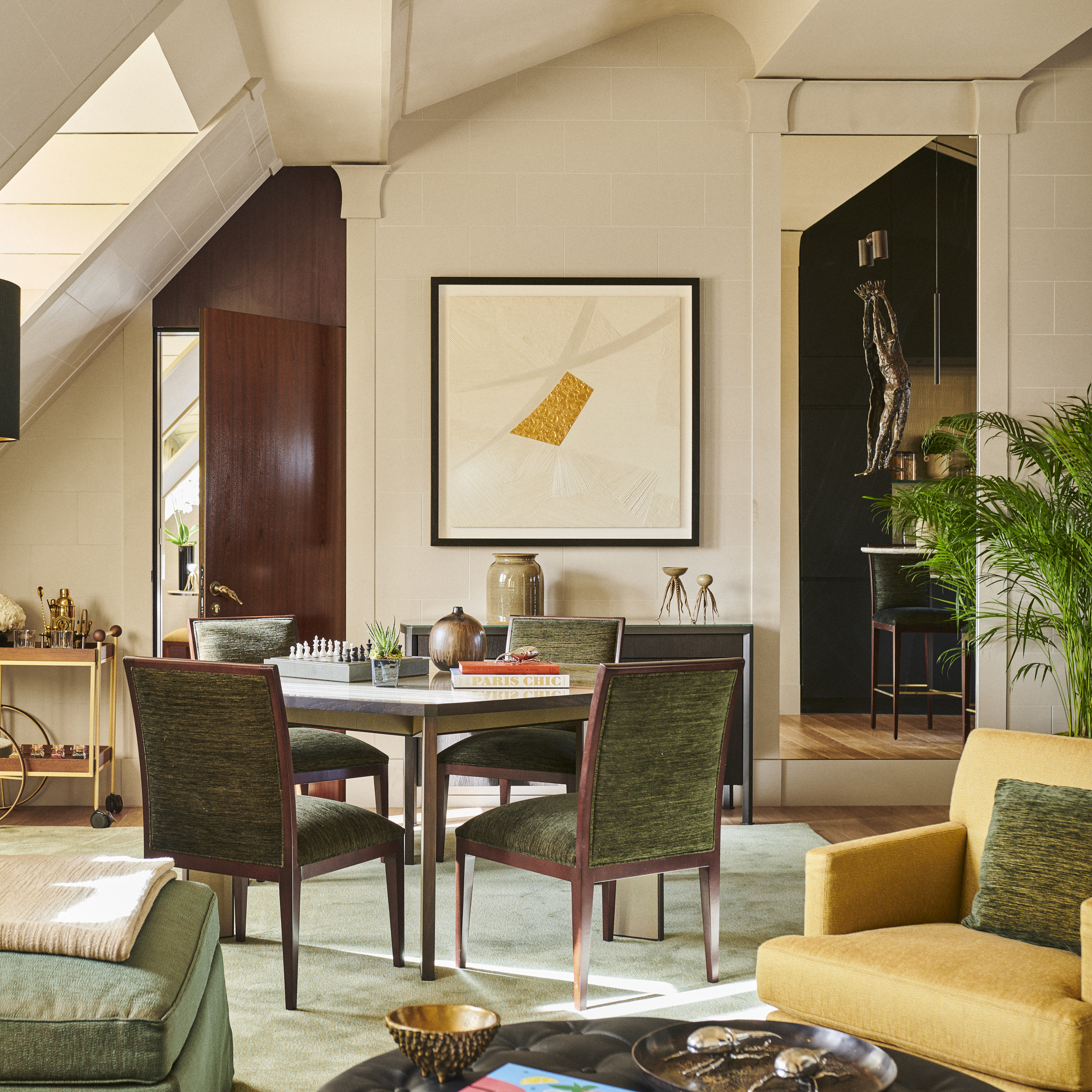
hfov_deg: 37.2
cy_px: 547
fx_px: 1606
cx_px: 372
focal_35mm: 45
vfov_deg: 37.6
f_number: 5.6
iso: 100
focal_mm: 35
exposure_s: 1/3
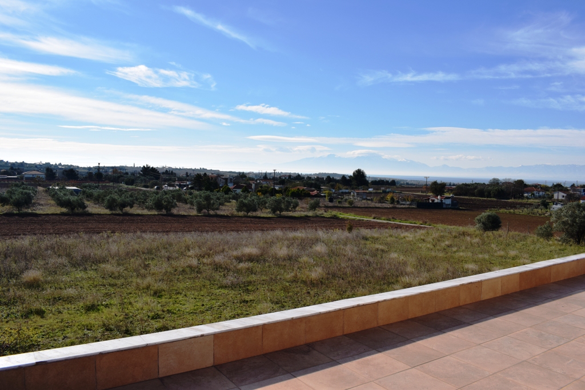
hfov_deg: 67.4
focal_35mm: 27
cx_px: 292
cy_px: 195
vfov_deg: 47.9
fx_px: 439
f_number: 11
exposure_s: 1/500
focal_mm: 18
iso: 200
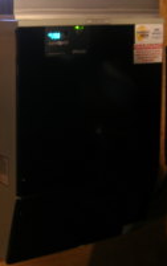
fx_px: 581
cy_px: 83
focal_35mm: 80
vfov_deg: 25.6
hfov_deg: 16.1
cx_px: 11
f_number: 2.8
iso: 66
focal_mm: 7.8
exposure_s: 1/2.2
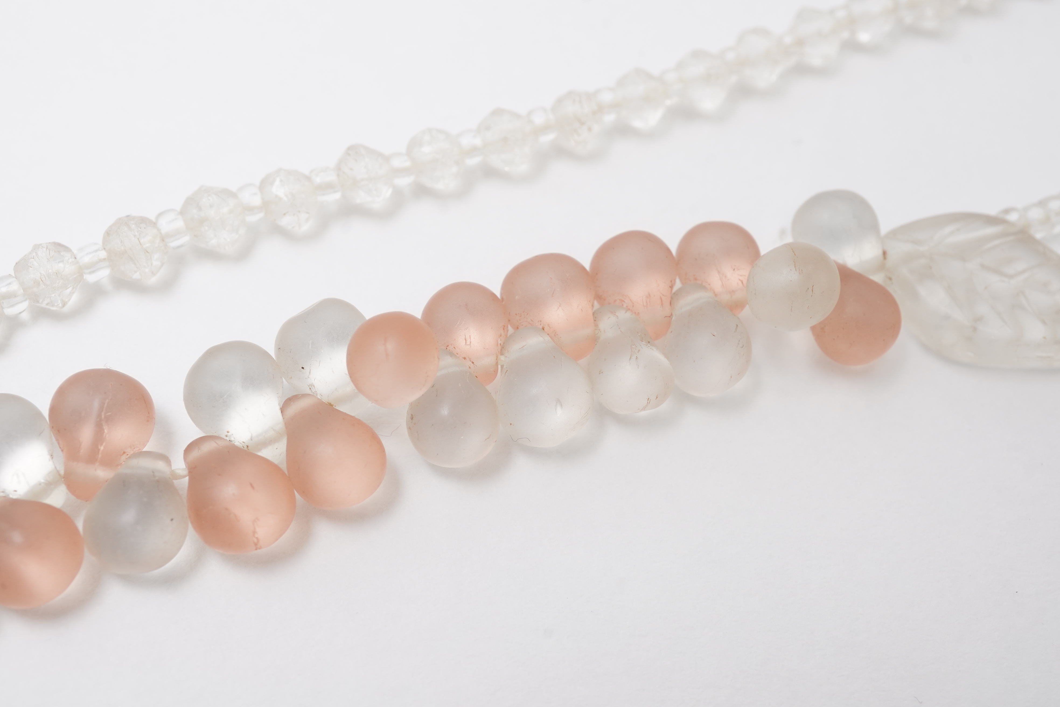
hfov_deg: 43.6
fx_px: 1325
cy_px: 354
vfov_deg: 29.9
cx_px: 530
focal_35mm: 45
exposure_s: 1/125
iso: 500
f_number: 20
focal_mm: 30
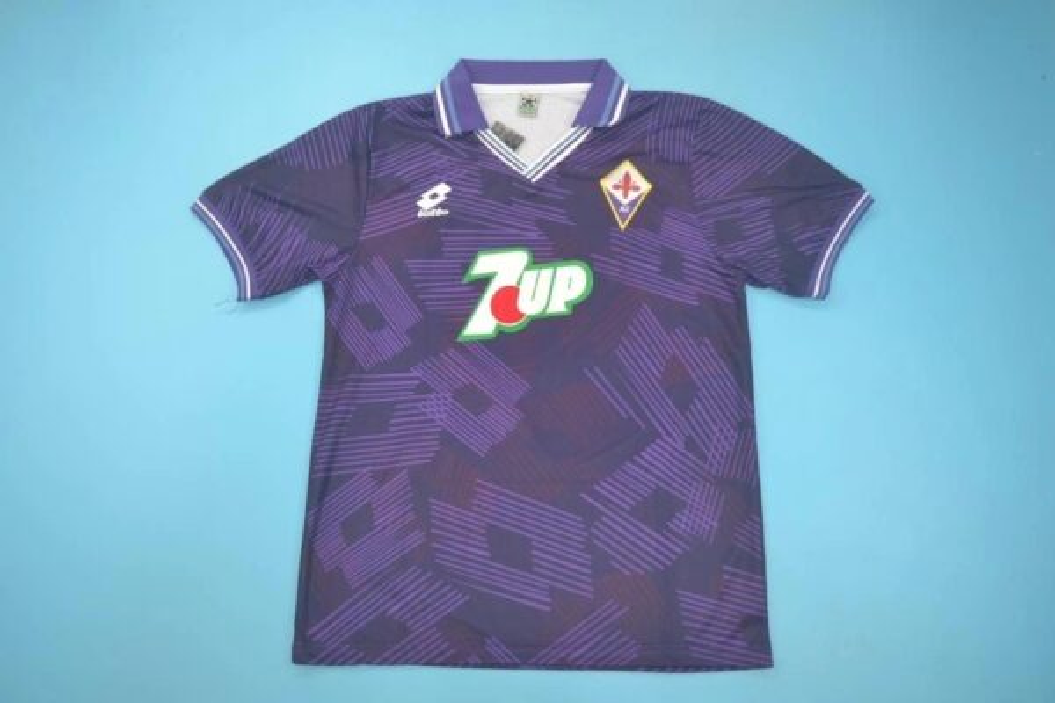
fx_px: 879
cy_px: 352
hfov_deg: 61.9
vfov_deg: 43.6
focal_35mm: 30
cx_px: 528
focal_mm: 20
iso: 200
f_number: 3.8
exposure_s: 1/100
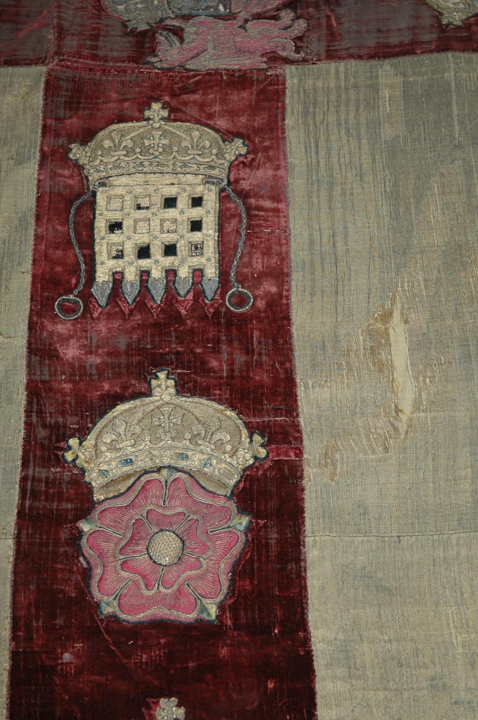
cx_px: 239
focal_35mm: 82
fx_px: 1646
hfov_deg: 16.5
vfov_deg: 24.6
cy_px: 360
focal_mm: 55
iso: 200
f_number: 4.5
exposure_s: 1/60
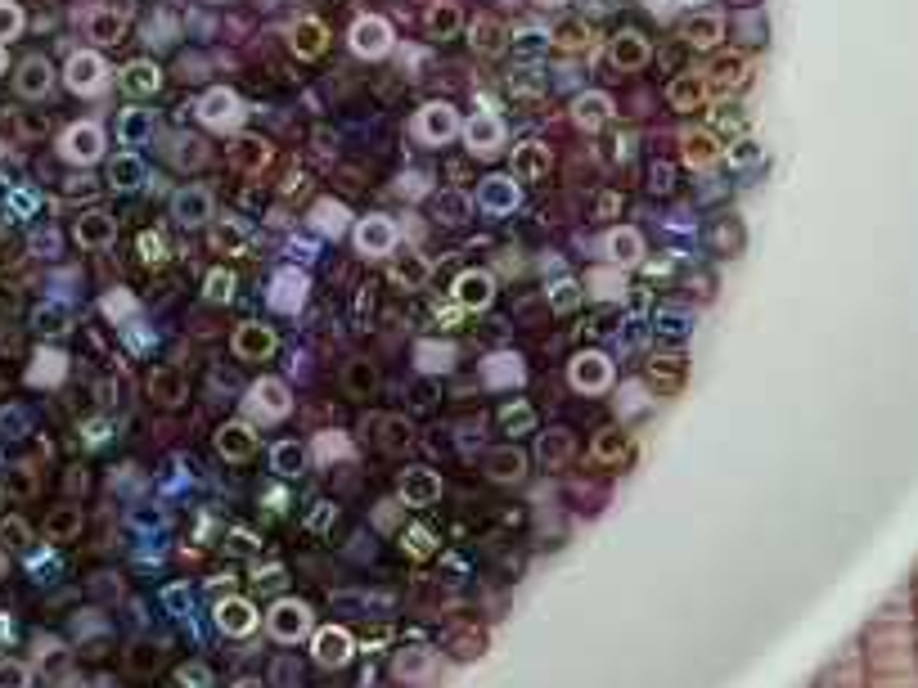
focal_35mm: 143
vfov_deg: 10.4
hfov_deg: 13.6
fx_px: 3794
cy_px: 288
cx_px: 50
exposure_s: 1/80
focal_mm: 45
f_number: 5.6
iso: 640
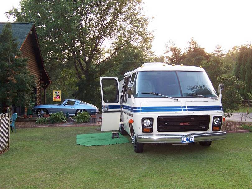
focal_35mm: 40
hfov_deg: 46.8
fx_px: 291
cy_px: 94
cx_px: 126
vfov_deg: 36.0
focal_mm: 6.7
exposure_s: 1/90
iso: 140
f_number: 3.4
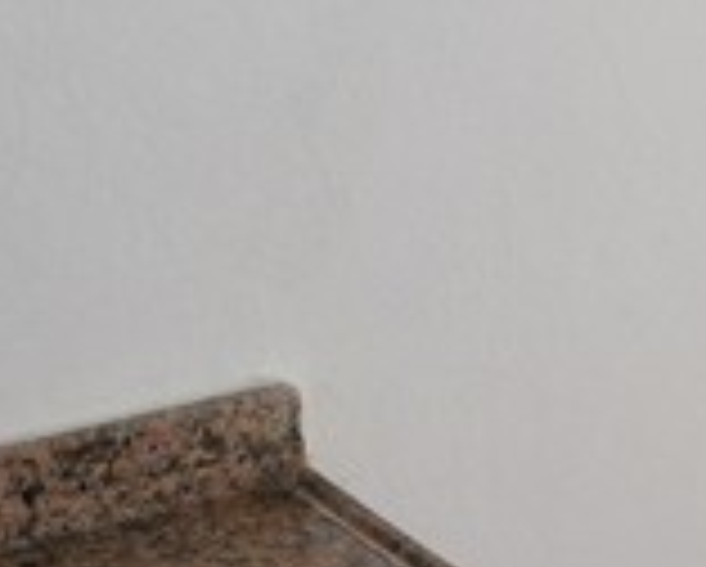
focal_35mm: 165
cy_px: 220
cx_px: 1057
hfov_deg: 11.2
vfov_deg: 9.4
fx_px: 3452
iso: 1100
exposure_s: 1/200
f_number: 5.6
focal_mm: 18
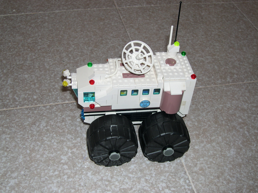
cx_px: 129
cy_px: 96
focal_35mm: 47
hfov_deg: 40.4
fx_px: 350
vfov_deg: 30.9
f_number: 3.1
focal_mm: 10.1
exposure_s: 1/60
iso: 100
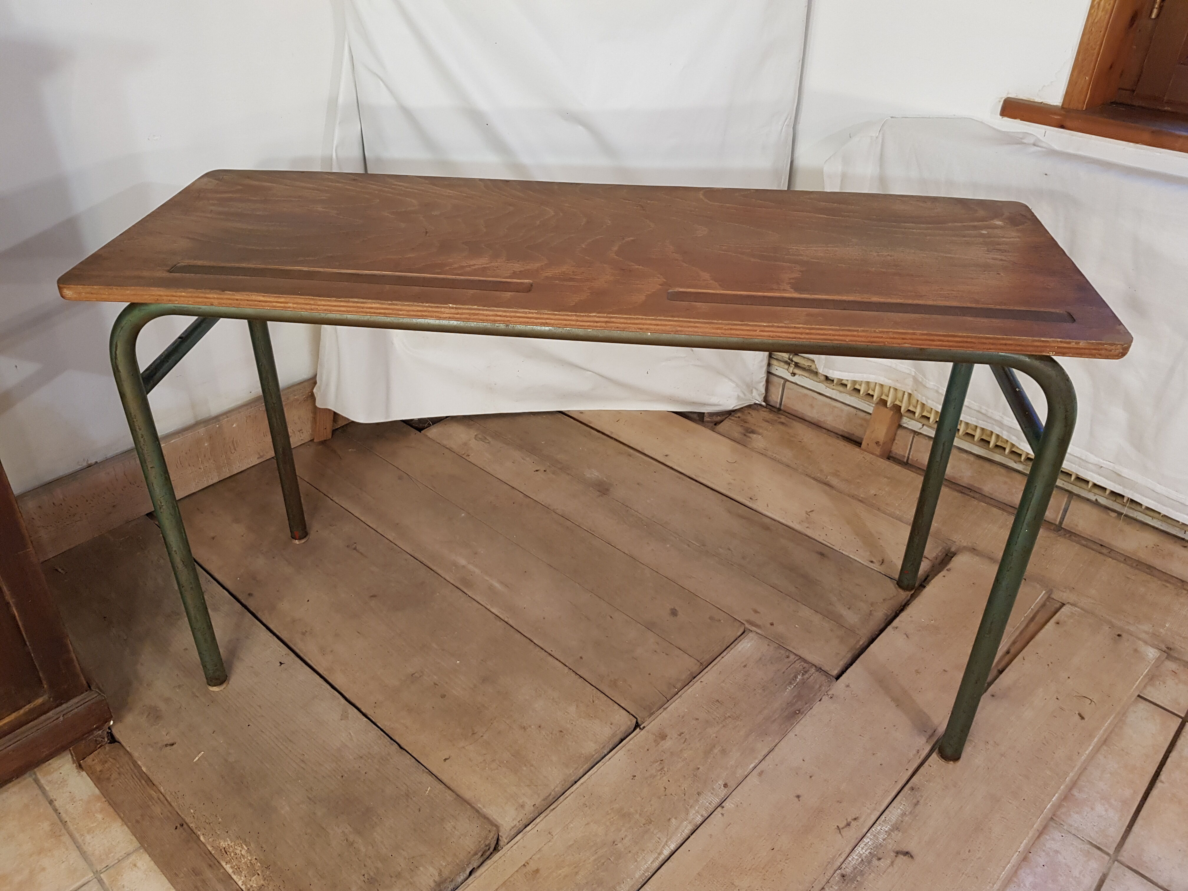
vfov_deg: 53.1
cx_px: 594
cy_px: 446
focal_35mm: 26
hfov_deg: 67.3
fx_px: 892
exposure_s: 1/50
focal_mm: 4.2
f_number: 1.7
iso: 160
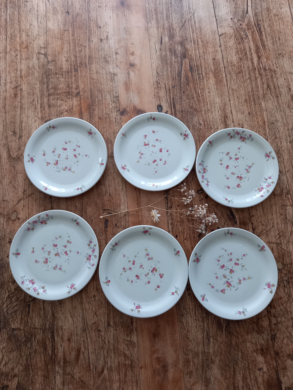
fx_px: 282
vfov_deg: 69.4
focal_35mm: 25
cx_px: 146
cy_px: 195
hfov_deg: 54.9
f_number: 2
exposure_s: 1/50
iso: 160
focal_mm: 4.6
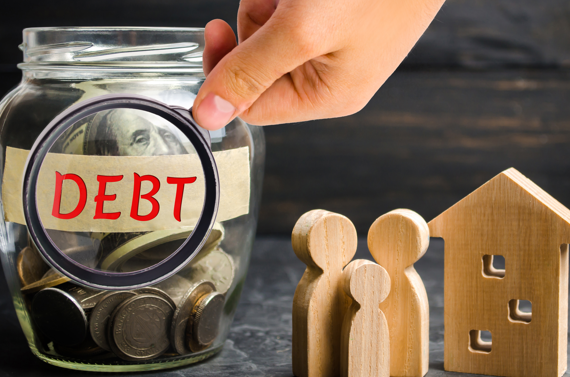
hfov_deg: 25.8
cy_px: 178
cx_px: 312
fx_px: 1242
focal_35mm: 79
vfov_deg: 17.3
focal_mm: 45
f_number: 5.3
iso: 100
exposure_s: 1/100
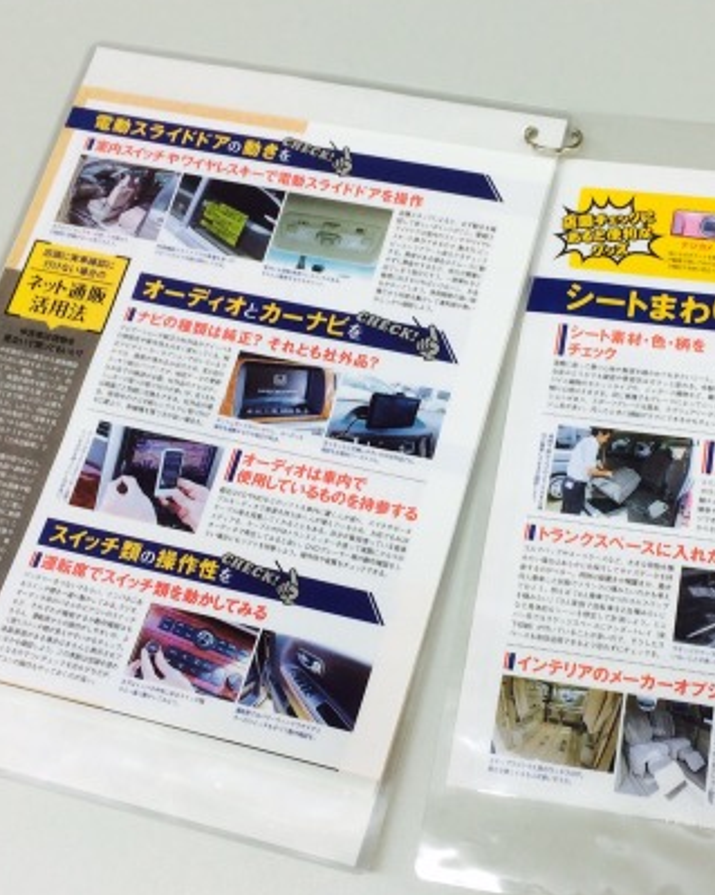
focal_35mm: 47
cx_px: 477
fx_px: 1244
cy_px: 471
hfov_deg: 31.8
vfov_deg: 39.5
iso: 40
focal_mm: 4.12
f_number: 2.2
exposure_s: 1/50
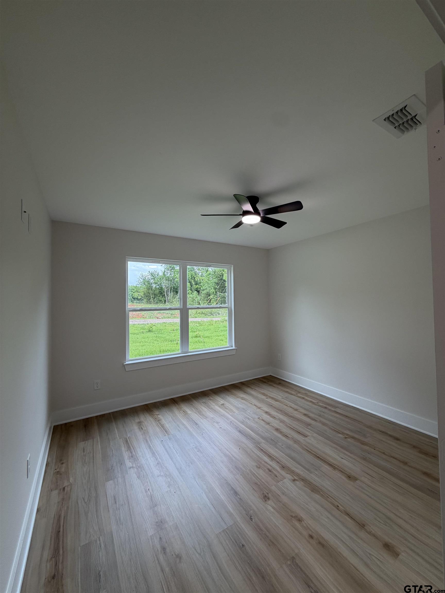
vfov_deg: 102.1
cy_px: 296
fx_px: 240
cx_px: 222
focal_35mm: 14
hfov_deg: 85.7
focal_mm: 2.22
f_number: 2.2
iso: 64
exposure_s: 1/120
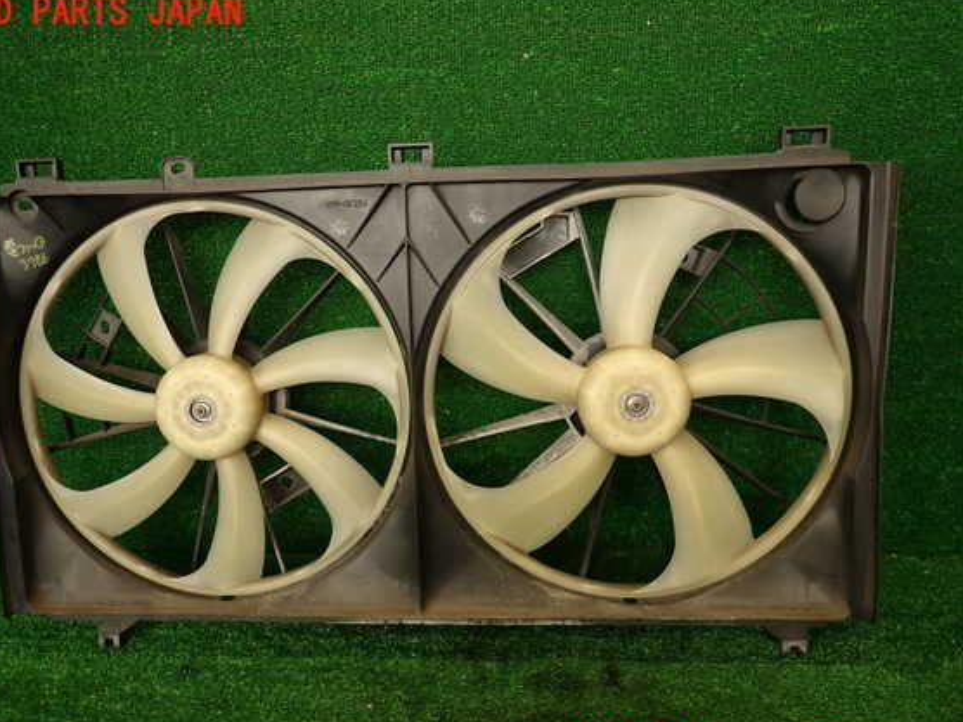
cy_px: 381
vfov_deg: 51.3
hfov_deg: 65.2
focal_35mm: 27
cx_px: 447
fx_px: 751
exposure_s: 1/60
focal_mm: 4.5
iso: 125
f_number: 2
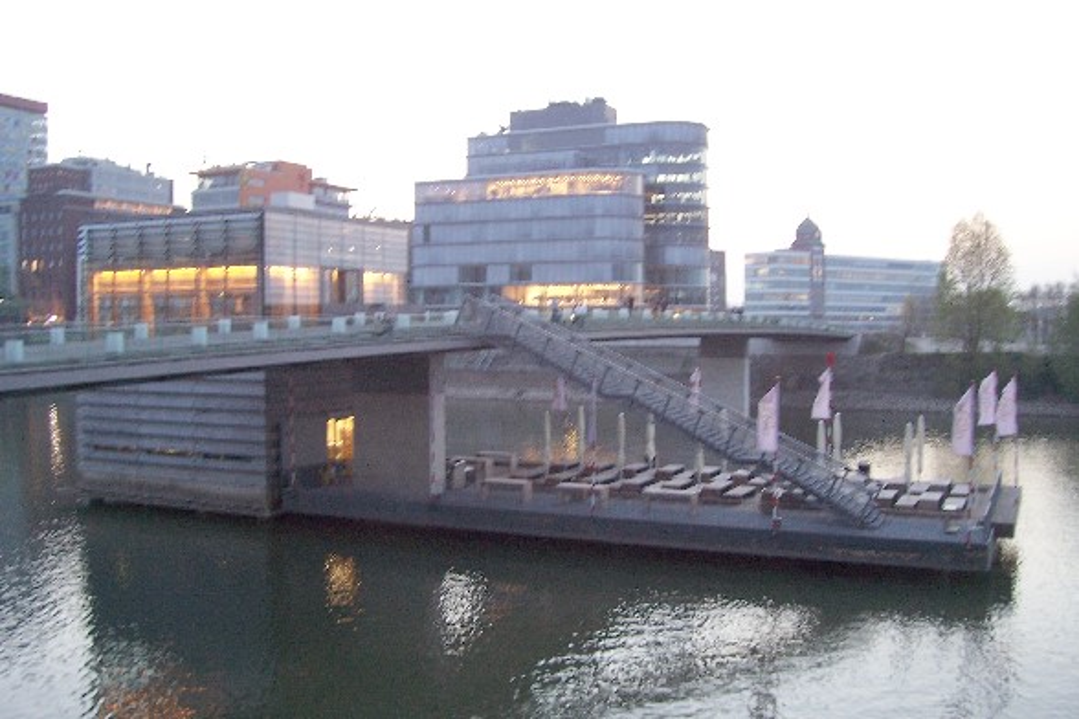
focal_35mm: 34
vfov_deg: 38.9
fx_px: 1019
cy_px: 360
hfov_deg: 55.8
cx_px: 540
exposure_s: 1/15
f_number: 2.7
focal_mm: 5.6
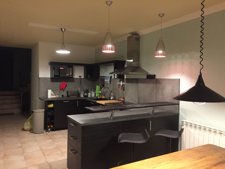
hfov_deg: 61.7
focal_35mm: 29
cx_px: 112
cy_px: 84
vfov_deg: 48.2
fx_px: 188
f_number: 2.2
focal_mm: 4.15
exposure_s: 1/17
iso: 320
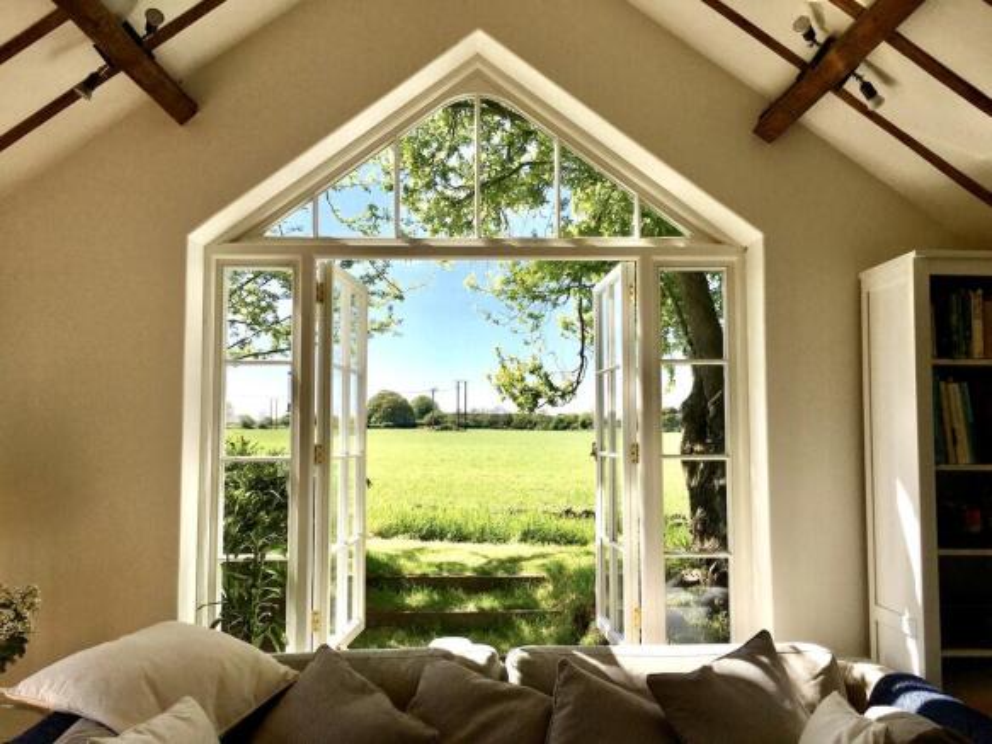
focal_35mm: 29
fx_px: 831
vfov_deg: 48.2
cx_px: 496
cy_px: 372
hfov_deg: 61.7
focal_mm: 4.15
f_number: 2.2
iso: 25
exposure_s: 1/1000
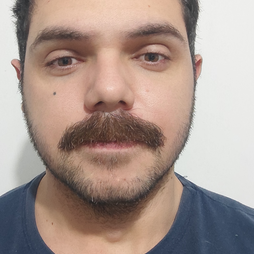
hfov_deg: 44.8
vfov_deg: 44.7
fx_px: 307
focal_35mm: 37
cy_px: 104
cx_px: 108
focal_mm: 3.26
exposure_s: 1/24
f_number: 2.45
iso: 425
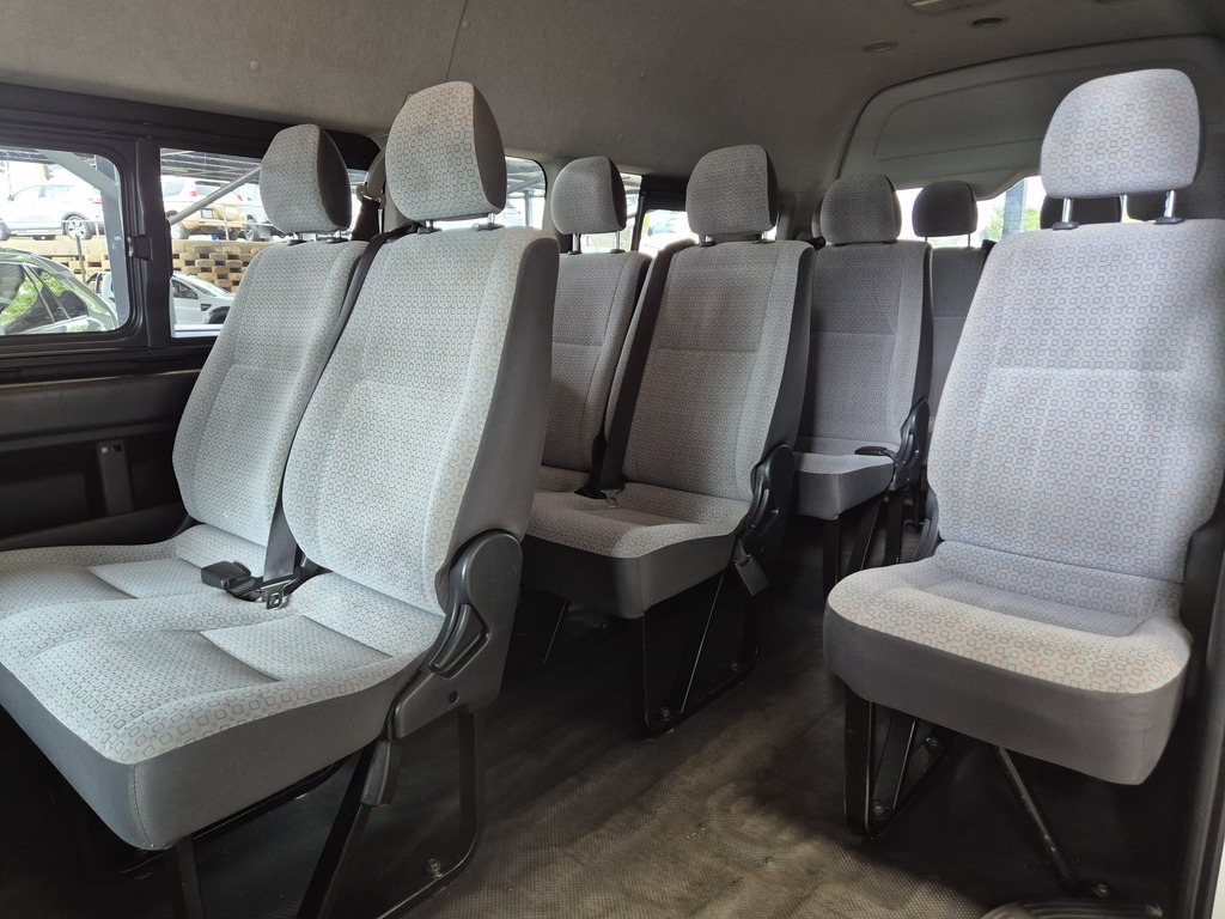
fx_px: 814
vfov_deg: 58.9
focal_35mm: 23
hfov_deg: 73.9
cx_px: 612
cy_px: 460
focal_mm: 5.4
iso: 320
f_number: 1.8
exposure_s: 1/100
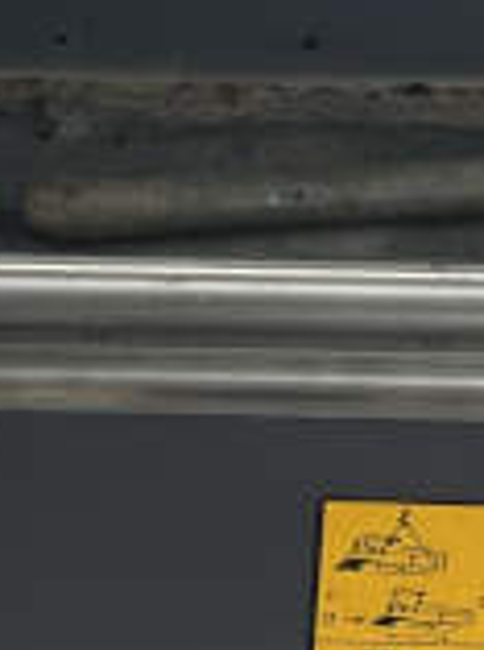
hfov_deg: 8.8
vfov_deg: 11.1
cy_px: -518
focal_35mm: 166
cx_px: -116
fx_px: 3107
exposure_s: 1/121
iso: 40
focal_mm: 5.7
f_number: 1.5
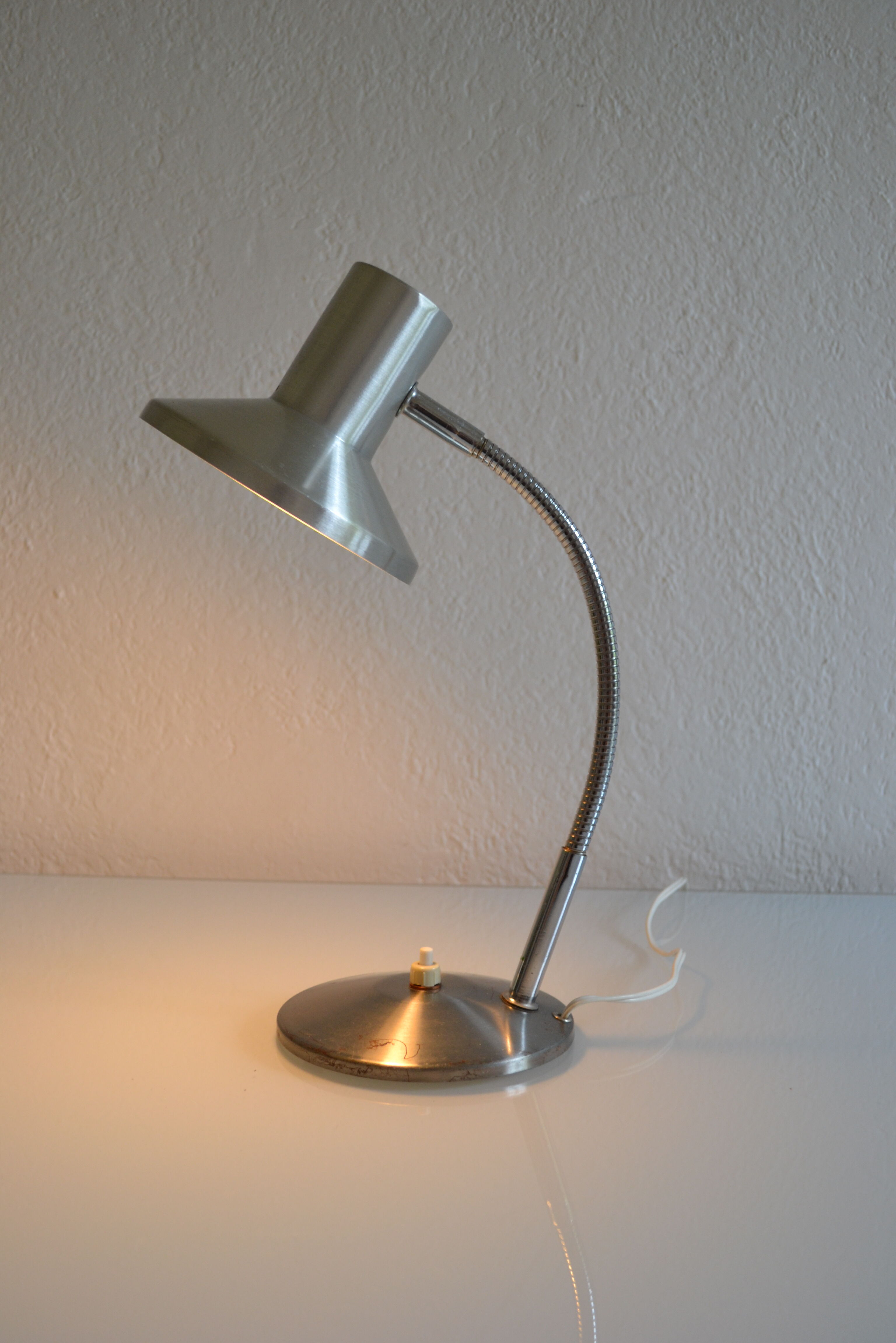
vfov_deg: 53.1
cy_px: 672
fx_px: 1344
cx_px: 448
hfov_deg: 36.9
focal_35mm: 36
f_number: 5
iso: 400
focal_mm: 24
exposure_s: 1/100
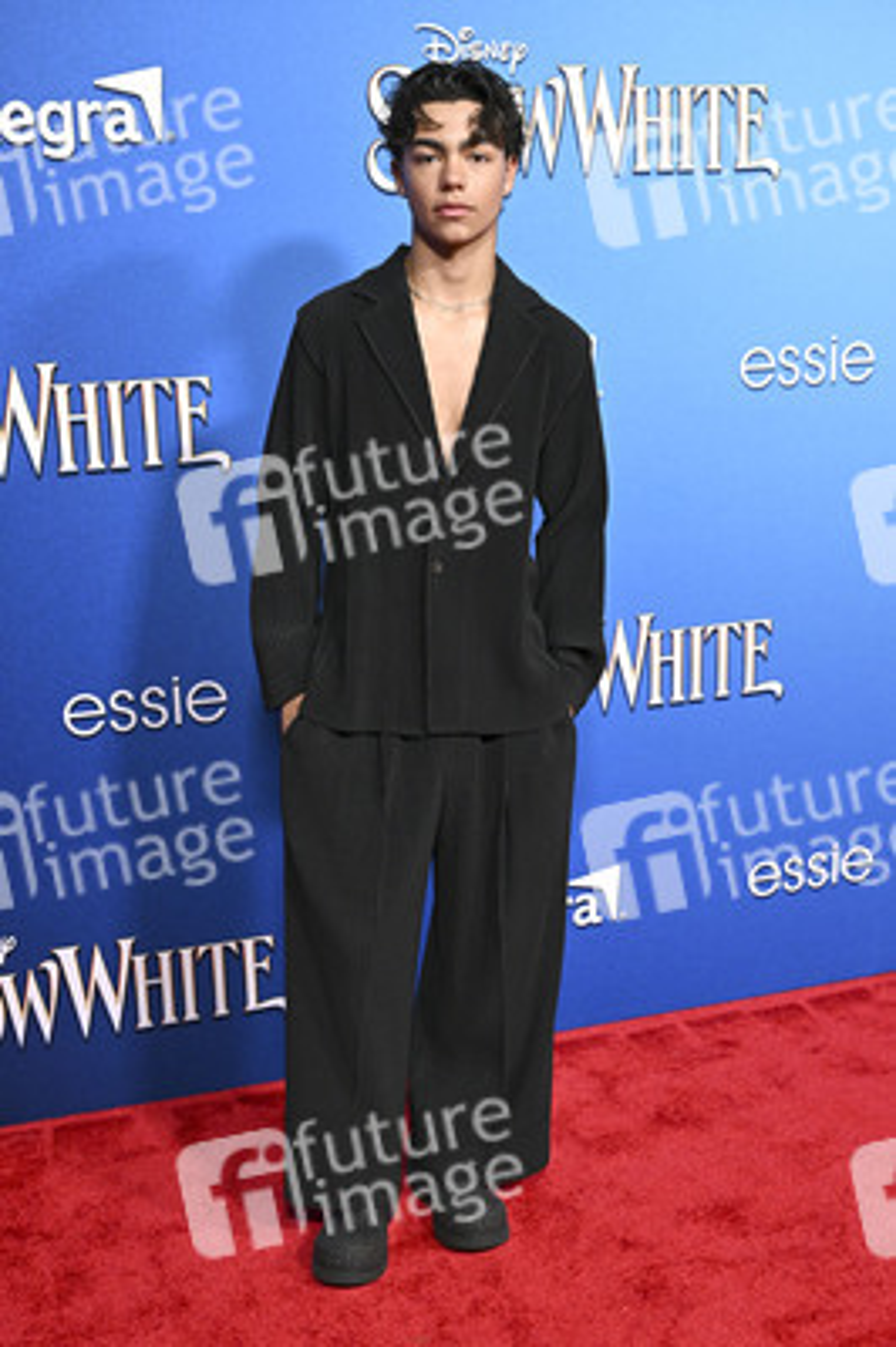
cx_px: 448
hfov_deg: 31.8
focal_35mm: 42
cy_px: 674
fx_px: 1571
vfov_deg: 46.4
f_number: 4.5
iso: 3200
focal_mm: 42
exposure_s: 1/250
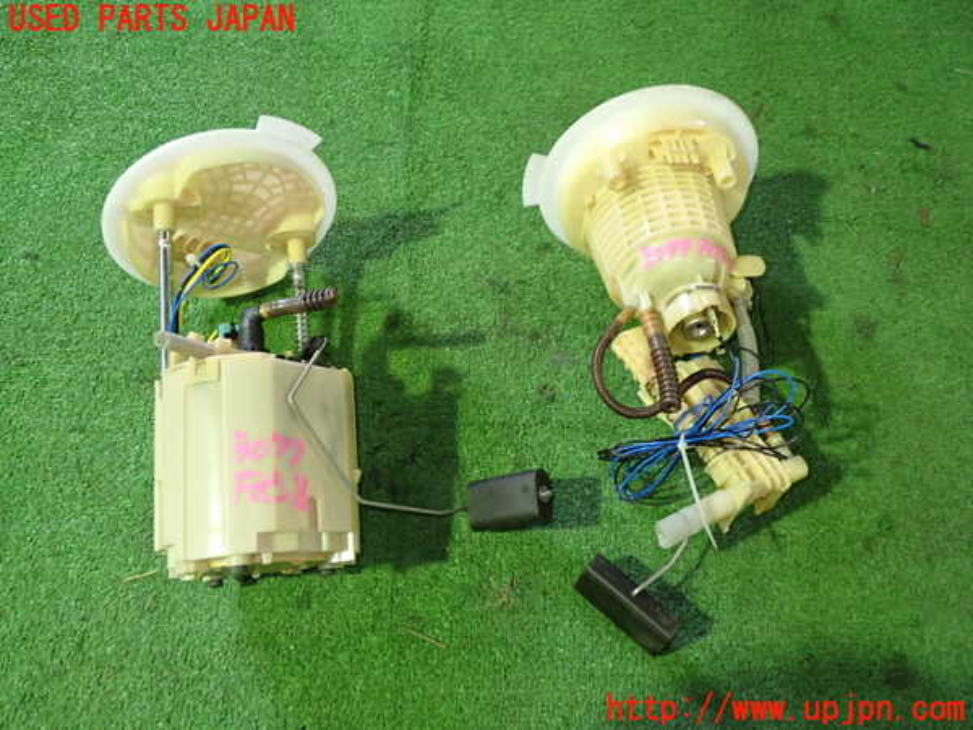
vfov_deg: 46.8
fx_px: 843
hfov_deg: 60.0
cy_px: 365
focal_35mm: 30
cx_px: 486
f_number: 2.3
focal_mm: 5.4
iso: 500
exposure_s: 1/30
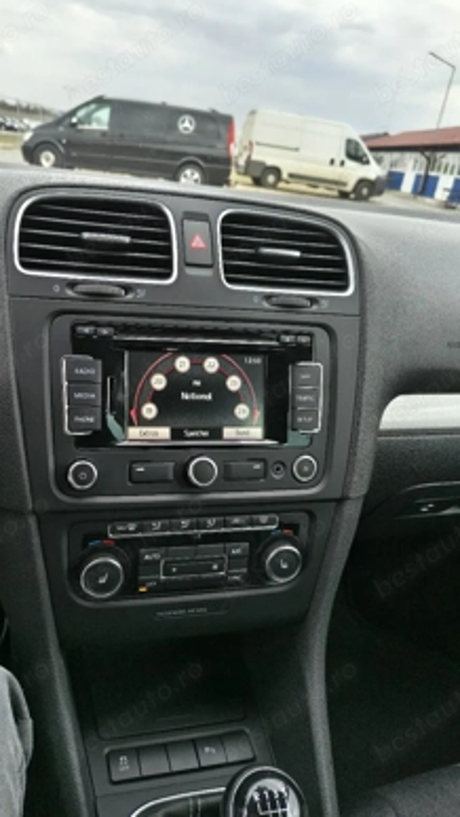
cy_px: 410
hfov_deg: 42.7
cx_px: 186
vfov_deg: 69.8
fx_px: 585
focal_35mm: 27
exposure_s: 1/106
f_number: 1.8
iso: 100
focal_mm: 5.56
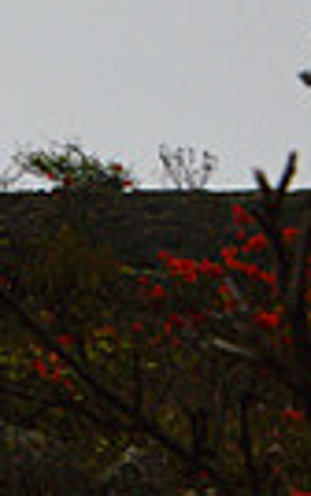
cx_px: -1096
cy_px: -239
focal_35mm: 237
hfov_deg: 4.8
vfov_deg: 8.6
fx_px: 3207
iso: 400
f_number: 14
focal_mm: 26
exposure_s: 1/800
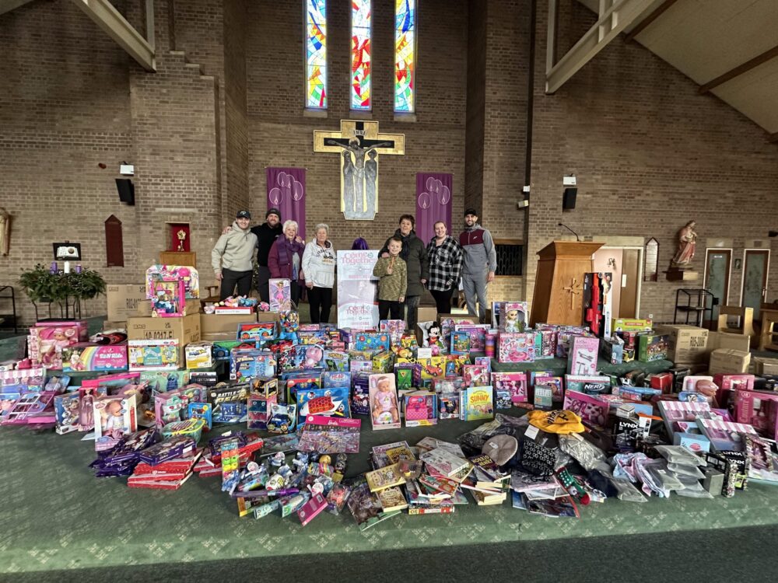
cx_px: 389
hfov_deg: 102.1
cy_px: 292
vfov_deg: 85.7
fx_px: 315
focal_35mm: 14
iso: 320
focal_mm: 2.22
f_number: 2.2
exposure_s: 1/60
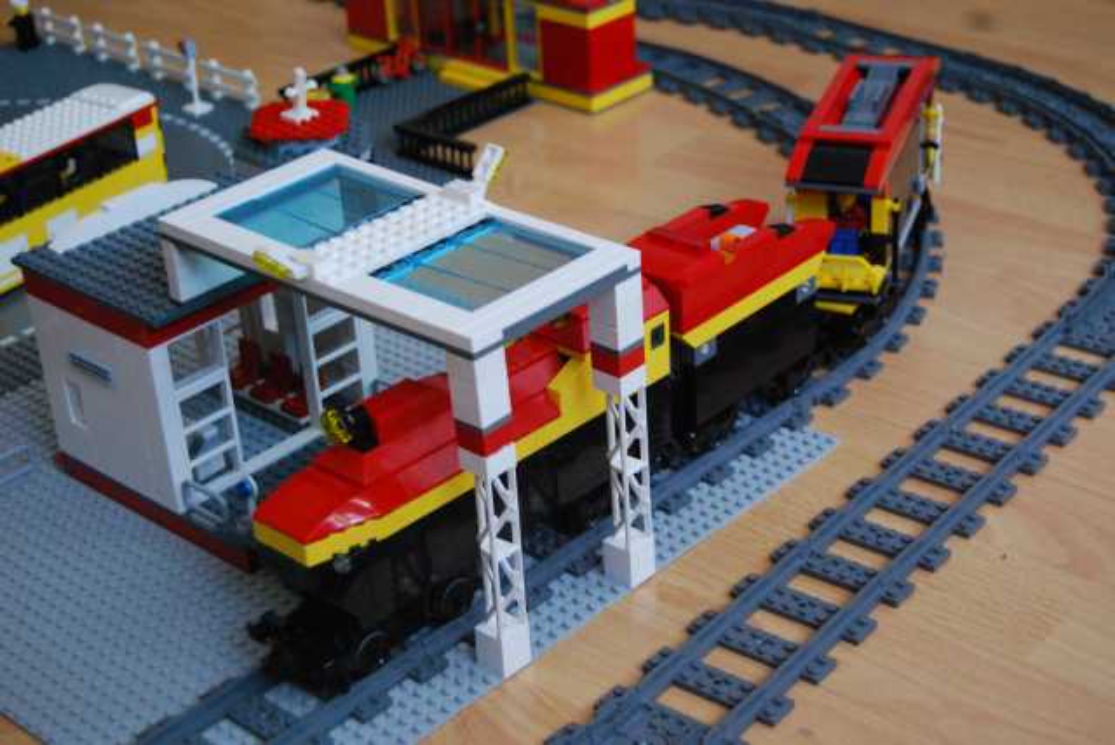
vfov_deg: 22.7
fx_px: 1860
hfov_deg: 33.4
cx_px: 558
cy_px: 372
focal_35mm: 60
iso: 1600
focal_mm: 40
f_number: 5
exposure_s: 1/30
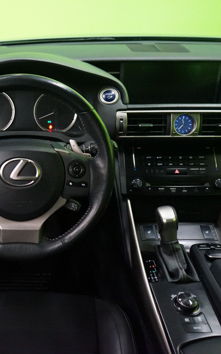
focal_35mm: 43
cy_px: 176
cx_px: 25
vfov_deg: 46.2
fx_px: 414
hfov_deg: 28.8
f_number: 3.5
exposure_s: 1/40
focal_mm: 28
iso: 6400
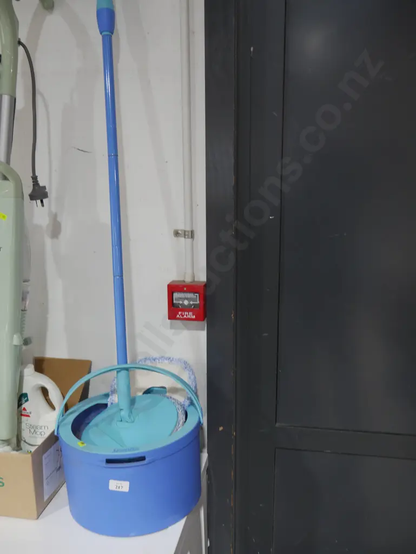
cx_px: 208
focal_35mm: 32
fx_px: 512
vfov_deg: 56.8
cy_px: 277
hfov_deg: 44.2
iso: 640
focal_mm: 16
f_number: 3.6
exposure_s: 1/60
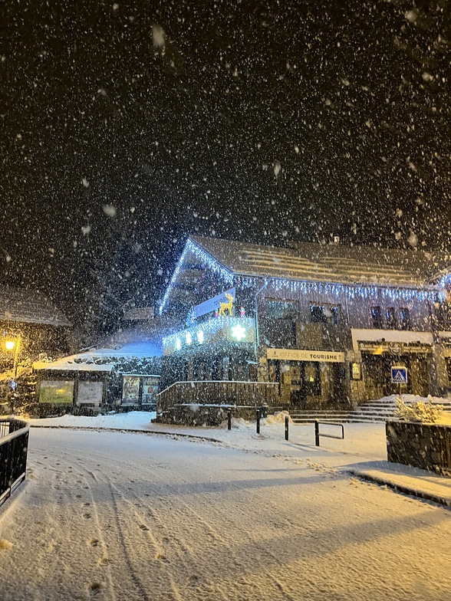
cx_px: 226
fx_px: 452
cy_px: 300
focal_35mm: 26
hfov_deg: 53.1
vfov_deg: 67.3
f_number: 1.6
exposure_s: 1/33
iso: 500
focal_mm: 5.1
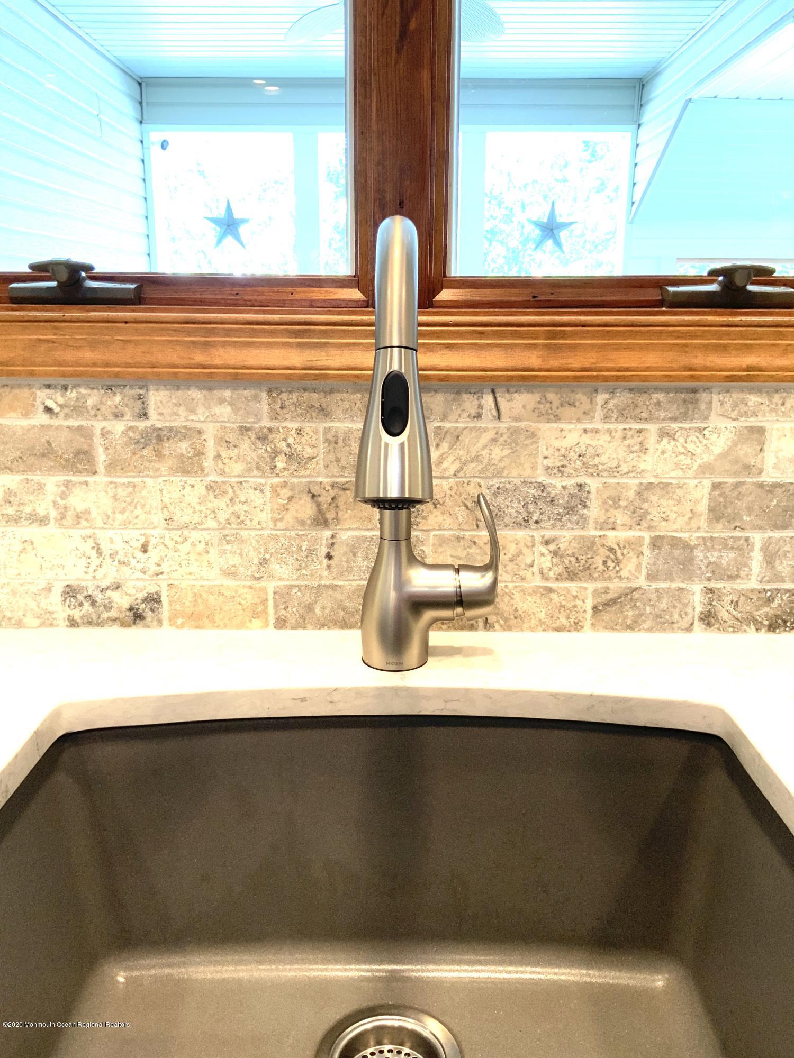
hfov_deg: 48.2
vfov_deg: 61.7
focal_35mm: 29
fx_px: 887
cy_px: 529
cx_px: 397
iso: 50
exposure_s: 1/60
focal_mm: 3
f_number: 1.8
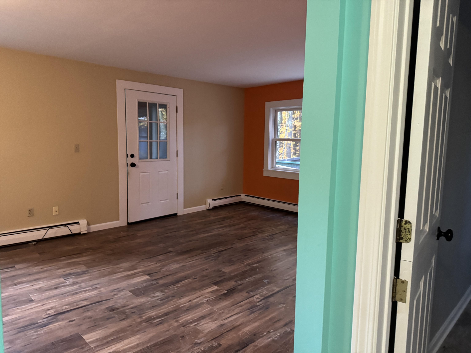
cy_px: 176
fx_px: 327
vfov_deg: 56.8
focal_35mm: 24
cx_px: 236
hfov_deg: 71.6
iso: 800
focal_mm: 6.76
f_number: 1.78
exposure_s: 1/60
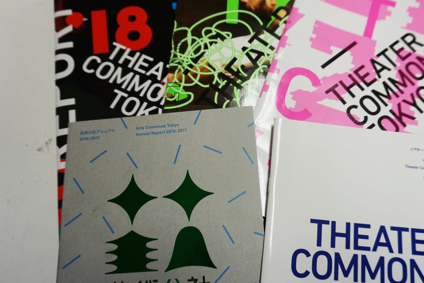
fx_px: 365
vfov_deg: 42.3
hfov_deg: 59.7
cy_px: 145
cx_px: 258
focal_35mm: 31
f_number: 4
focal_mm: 16
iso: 125
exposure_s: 1/60
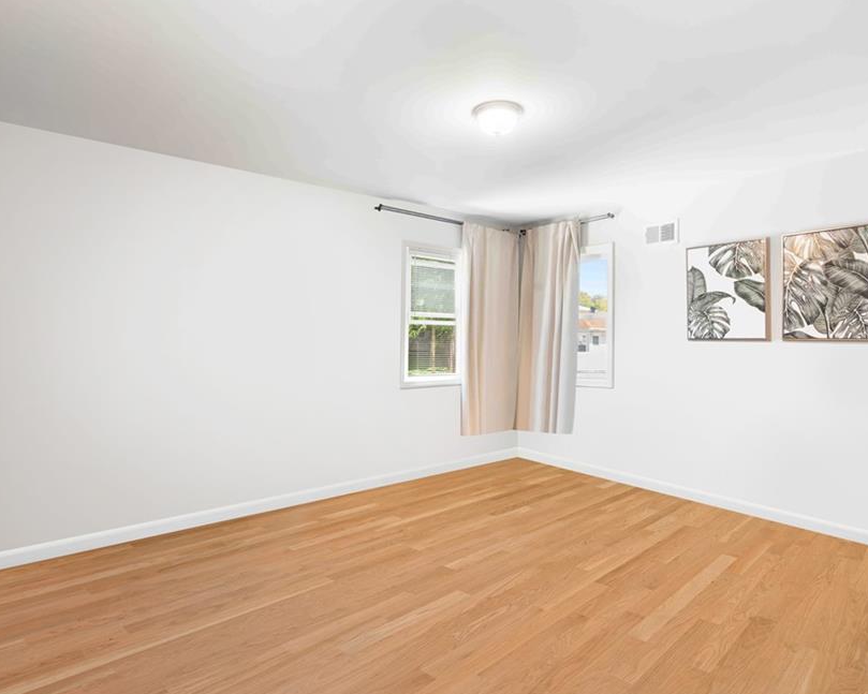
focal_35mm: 19
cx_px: 453
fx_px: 488
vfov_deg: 70.8
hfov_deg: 83.2
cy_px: 355
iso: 250
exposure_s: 4
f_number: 10
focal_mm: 16
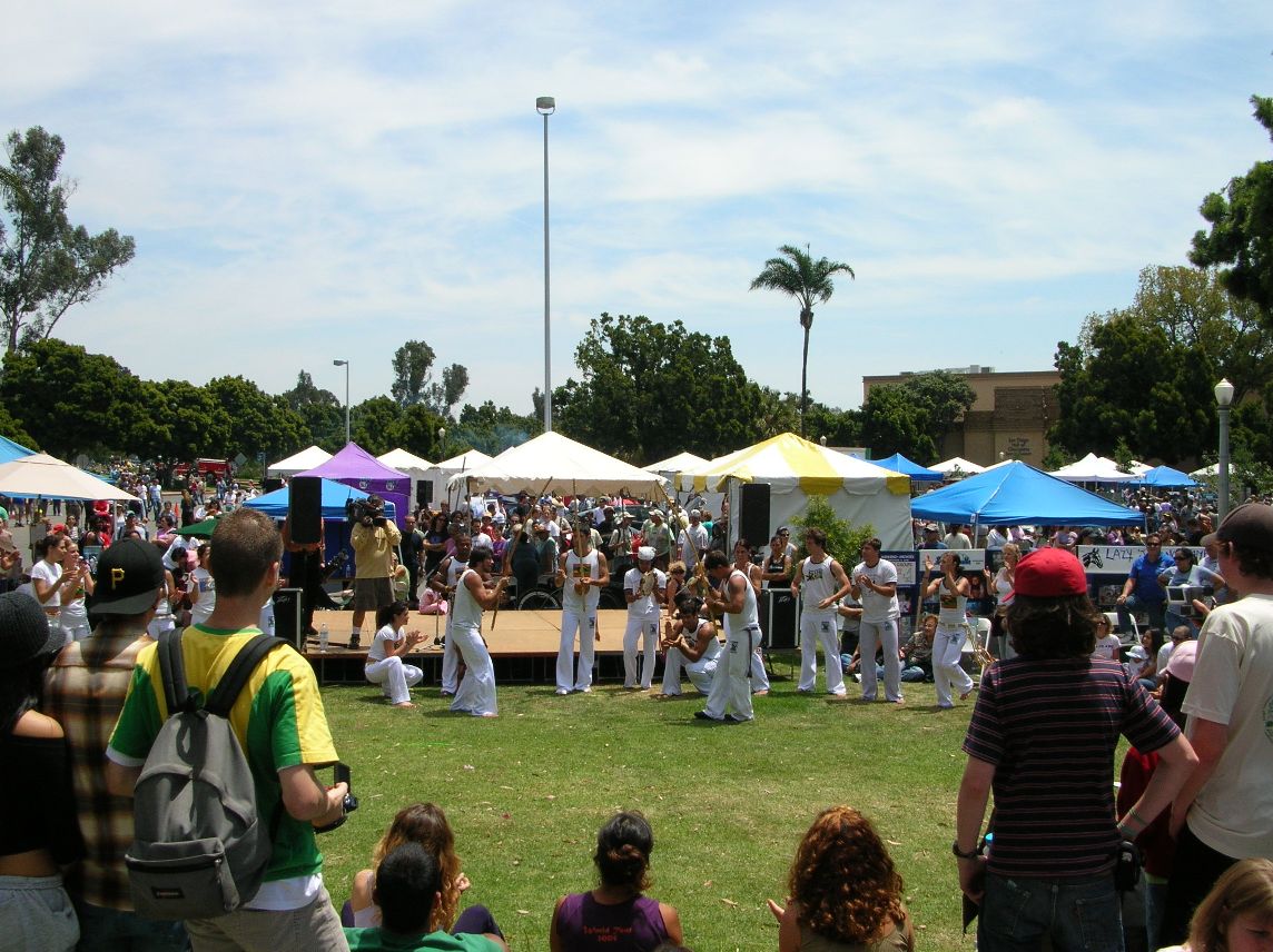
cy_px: 476
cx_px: 636
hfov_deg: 52.7
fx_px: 1286
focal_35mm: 35
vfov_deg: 40.6
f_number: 5.6
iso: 50
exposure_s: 1/332
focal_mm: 5.8
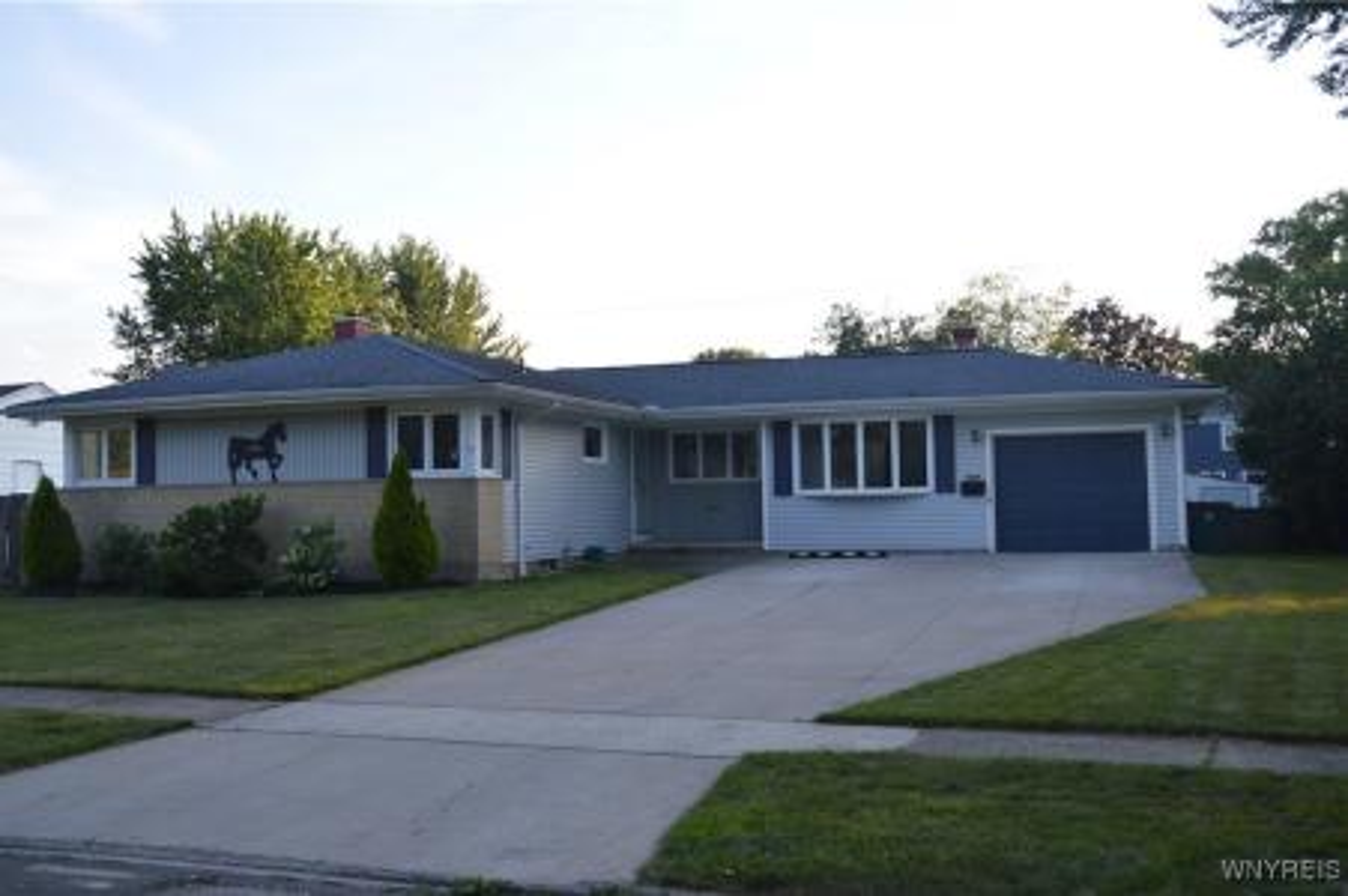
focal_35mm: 33
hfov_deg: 57.3
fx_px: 1235
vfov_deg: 39.9
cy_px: 448
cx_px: 674
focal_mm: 22
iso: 100
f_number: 5.6
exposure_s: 1/125
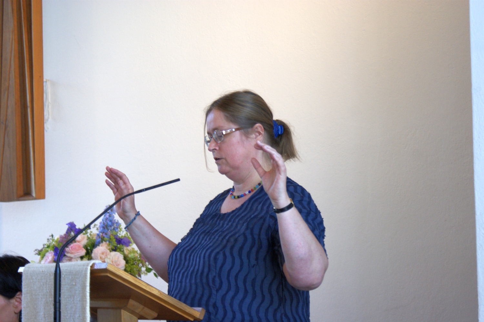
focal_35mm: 105
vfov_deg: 13.0
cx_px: 242
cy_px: 161
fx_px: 1411
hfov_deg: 19.5
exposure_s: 1/30
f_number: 5.6
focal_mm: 70
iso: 400
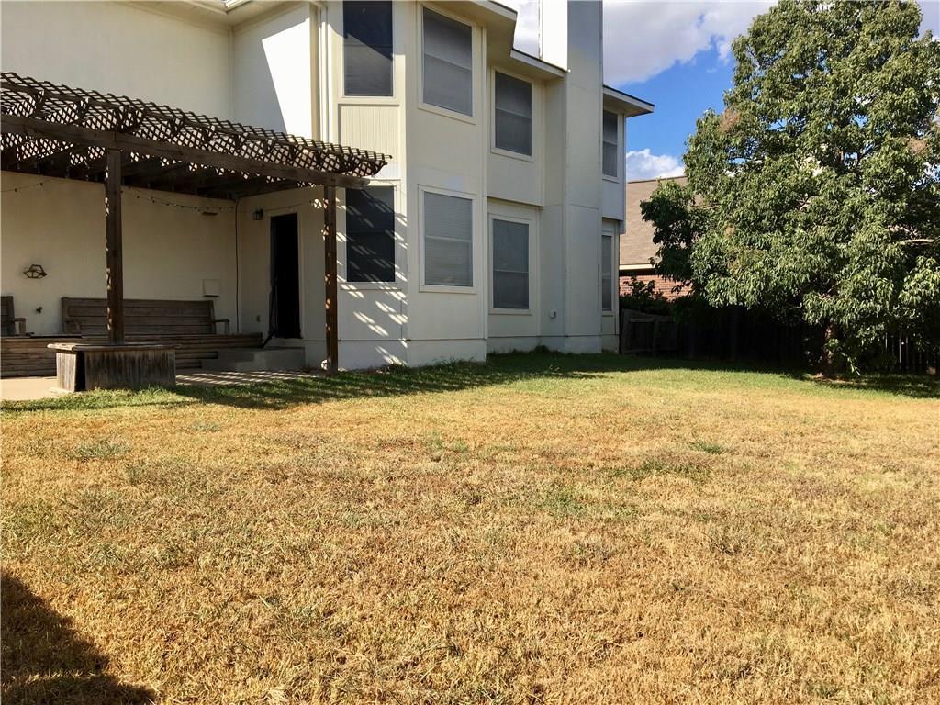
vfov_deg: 48.2
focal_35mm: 29
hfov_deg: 61.7
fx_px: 787
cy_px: 352
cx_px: 470
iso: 25
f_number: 2.2
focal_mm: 4.15
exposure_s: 1/1261
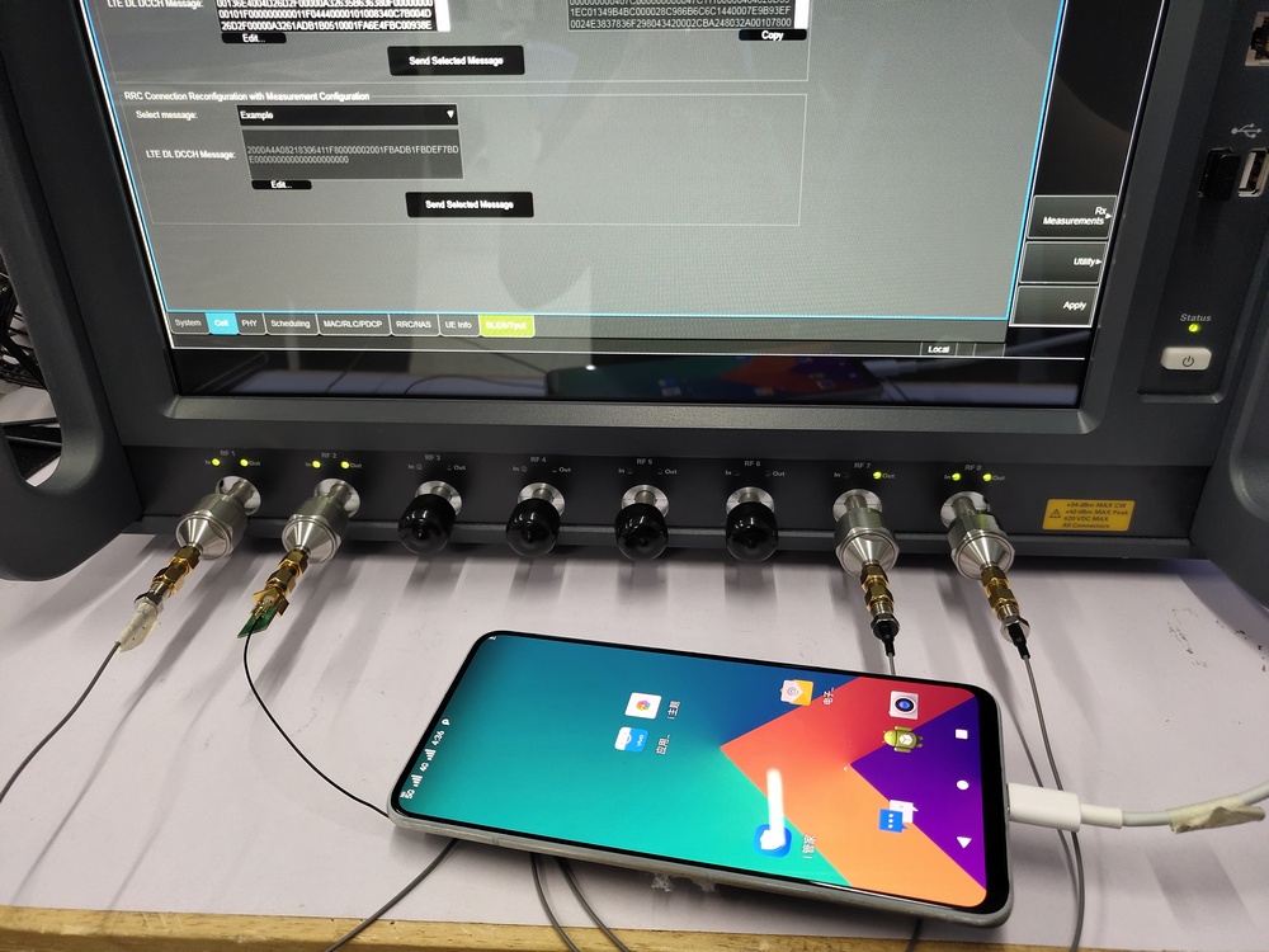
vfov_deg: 46.8
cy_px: 476
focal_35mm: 30
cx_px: 634
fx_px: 1100
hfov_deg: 60.0
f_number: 1.8
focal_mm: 4.35
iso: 164
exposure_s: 1/50
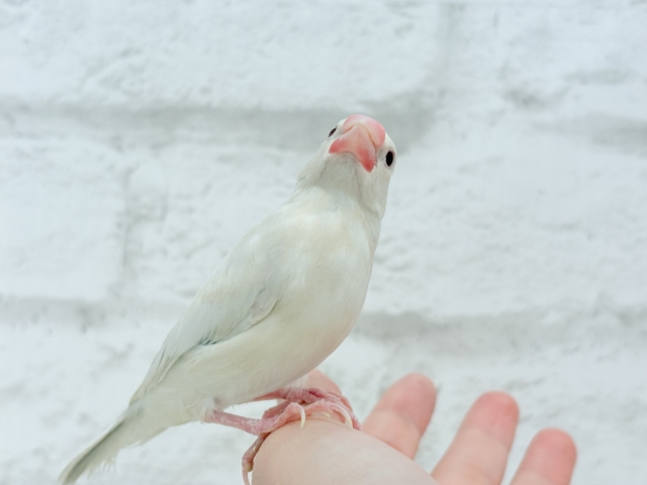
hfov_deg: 36.8
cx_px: 324
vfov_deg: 28.0
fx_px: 972
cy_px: 242
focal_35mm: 52
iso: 32
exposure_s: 1/50
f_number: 1.6
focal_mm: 5.96
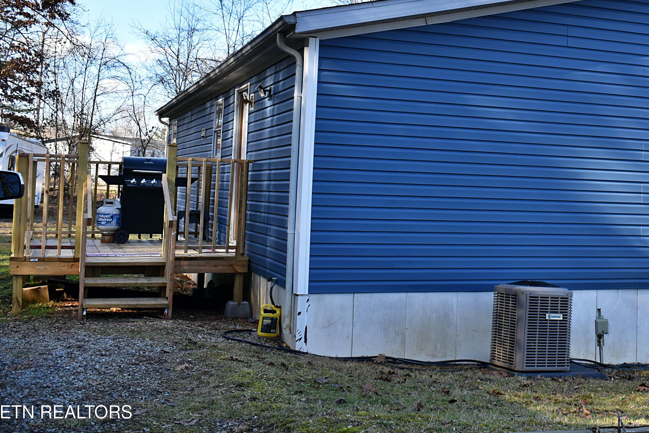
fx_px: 915
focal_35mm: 51
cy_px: 123
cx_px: 475
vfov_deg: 26.4
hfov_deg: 38.2
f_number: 5.6
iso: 200
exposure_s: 1/250
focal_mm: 23
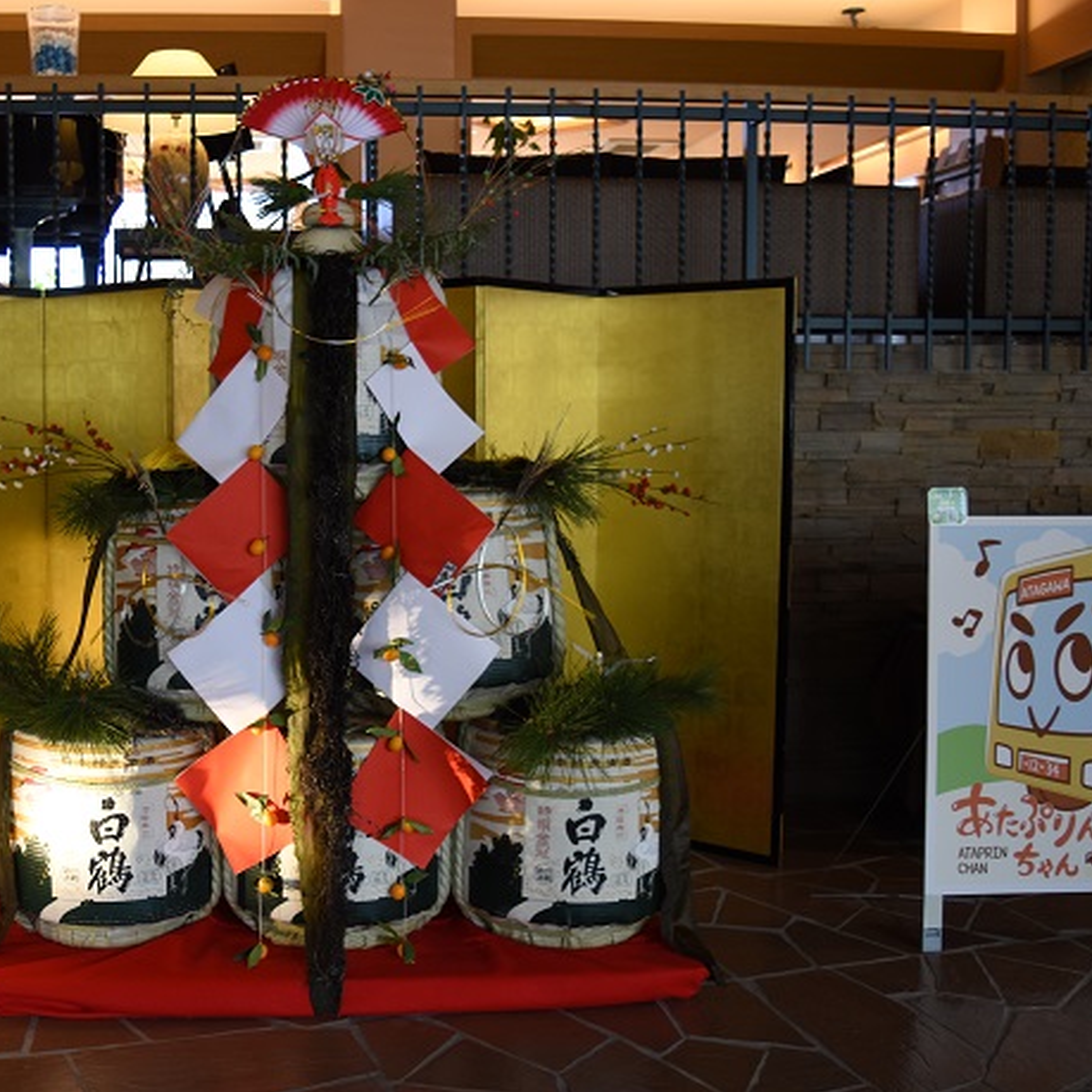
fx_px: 1249
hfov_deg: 45.9
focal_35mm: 35
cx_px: 305
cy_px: 547
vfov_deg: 47.2
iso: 400
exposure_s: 1/40
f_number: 3.5
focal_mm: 18
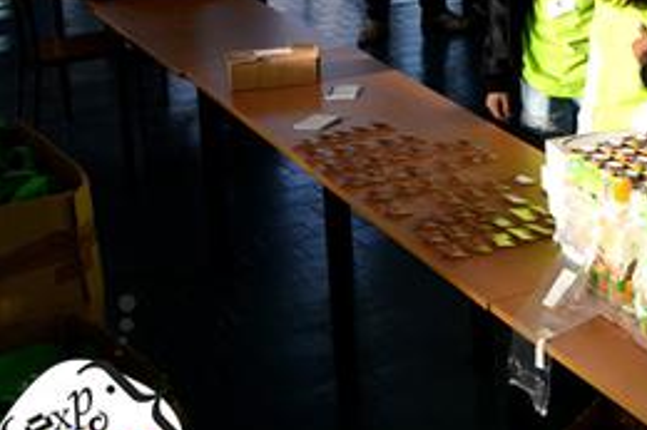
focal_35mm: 83
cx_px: 951
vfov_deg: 15.7
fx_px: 1491
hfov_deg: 21.0
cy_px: -106
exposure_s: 1/125
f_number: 5.6
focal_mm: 18
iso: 180
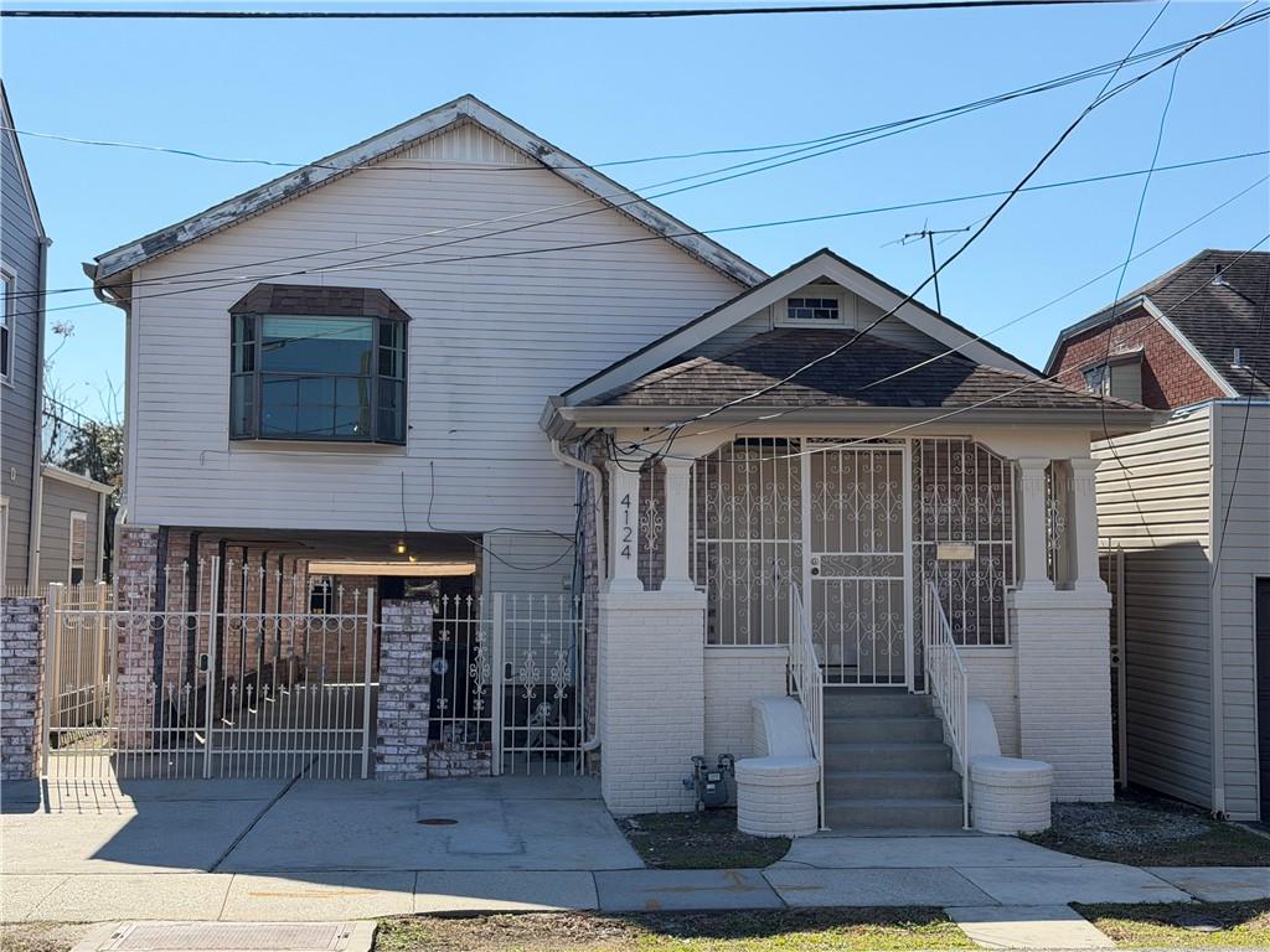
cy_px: 476
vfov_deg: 30.3
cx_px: 635
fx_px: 1761
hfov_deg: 39.7
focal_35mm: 48
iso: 80
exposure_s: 1/4878
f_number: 1.78
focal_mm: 6.76
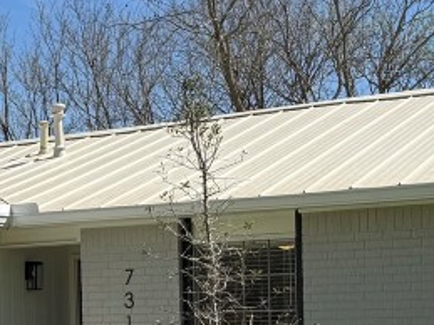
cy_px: 308
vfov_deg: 15.3
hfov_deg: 20.5
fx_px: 1191
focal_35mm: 95
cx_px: 119
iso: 80
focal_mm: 6.76
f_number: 1.78
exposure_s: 1/4673
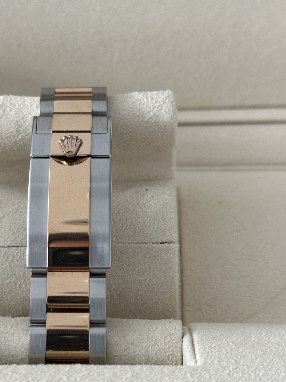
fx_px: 782
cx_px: 85
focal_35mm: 71
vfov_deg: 27.4
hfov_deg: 20.6
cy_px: 196
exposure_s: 1/60
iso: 200
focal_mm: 6.86
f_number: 1.78
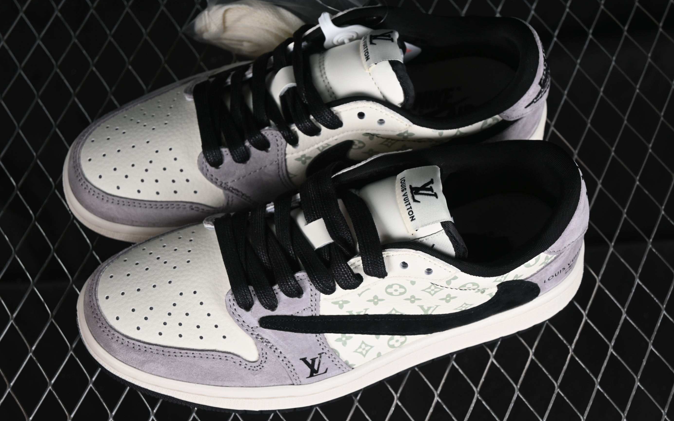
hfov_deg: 26.8
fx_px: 1414
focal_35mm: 77
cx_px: 335
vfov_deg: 16.9
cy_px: 209
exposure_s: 1/80
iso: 160
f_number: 7.1
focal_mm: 50
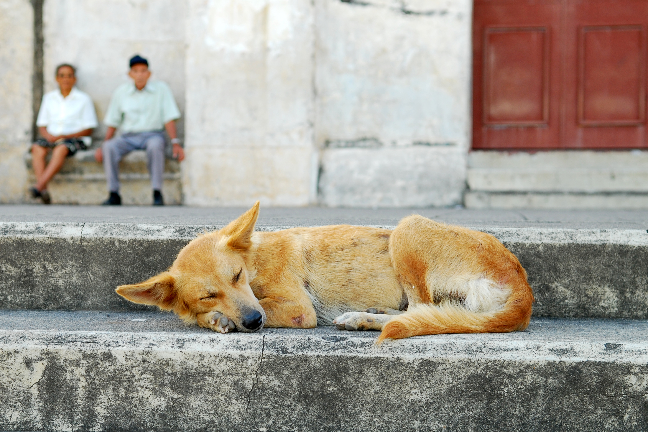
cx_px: 324
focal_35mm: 74
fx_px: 1332
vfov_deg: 18.4
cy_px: 247
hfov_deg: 27.3
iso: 100
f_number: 4.5
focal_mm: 38
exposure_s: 1/80
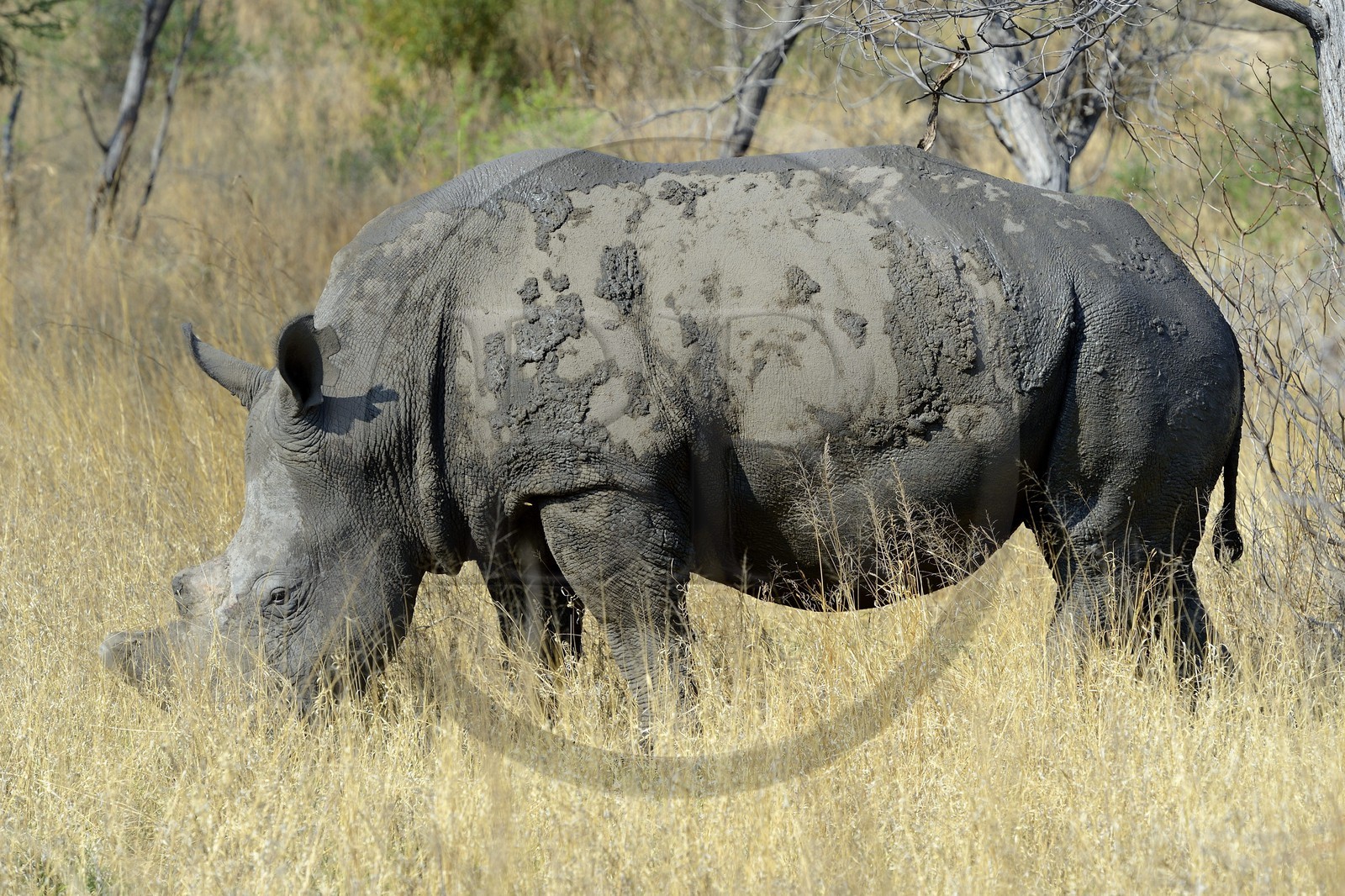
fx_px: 7844
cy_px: 448
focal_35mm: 210
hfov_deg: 9.8
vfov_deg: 6.5
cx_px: 672
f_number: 9
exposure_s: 1/500
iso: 400
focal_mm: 210
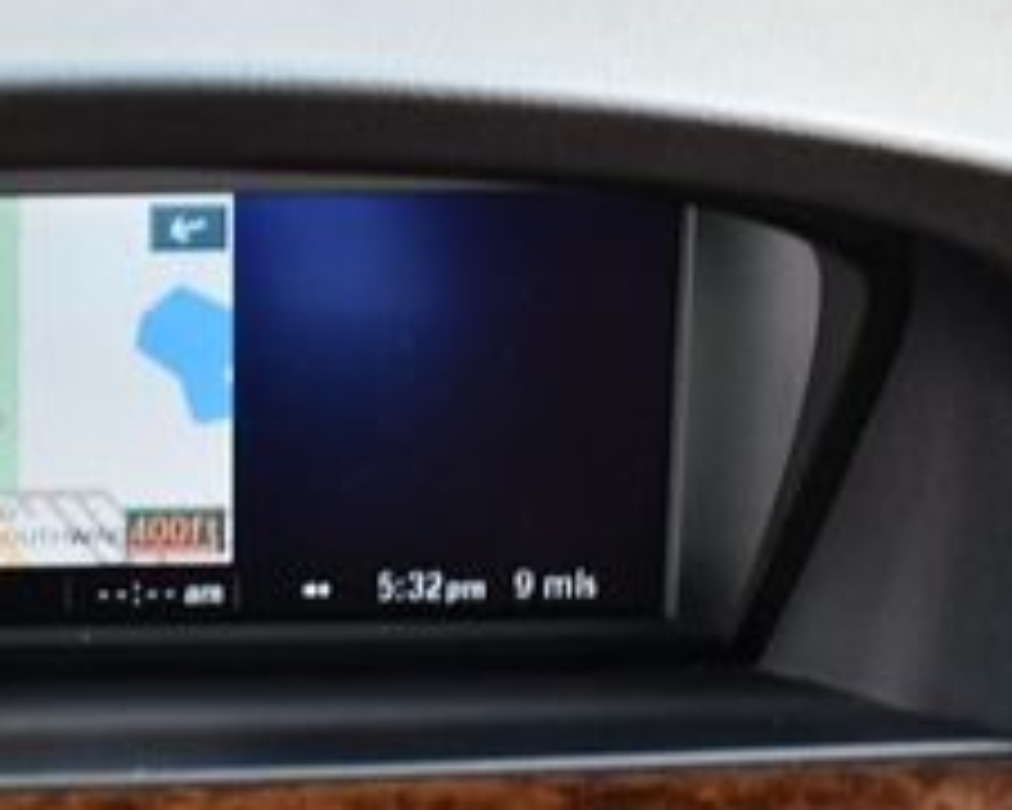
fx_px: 3355
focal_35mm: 112
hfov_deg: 16.9
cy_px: 698
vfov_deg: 13.7
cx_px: 126
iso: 800
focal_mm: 21
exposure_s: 1/125
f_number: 3.8
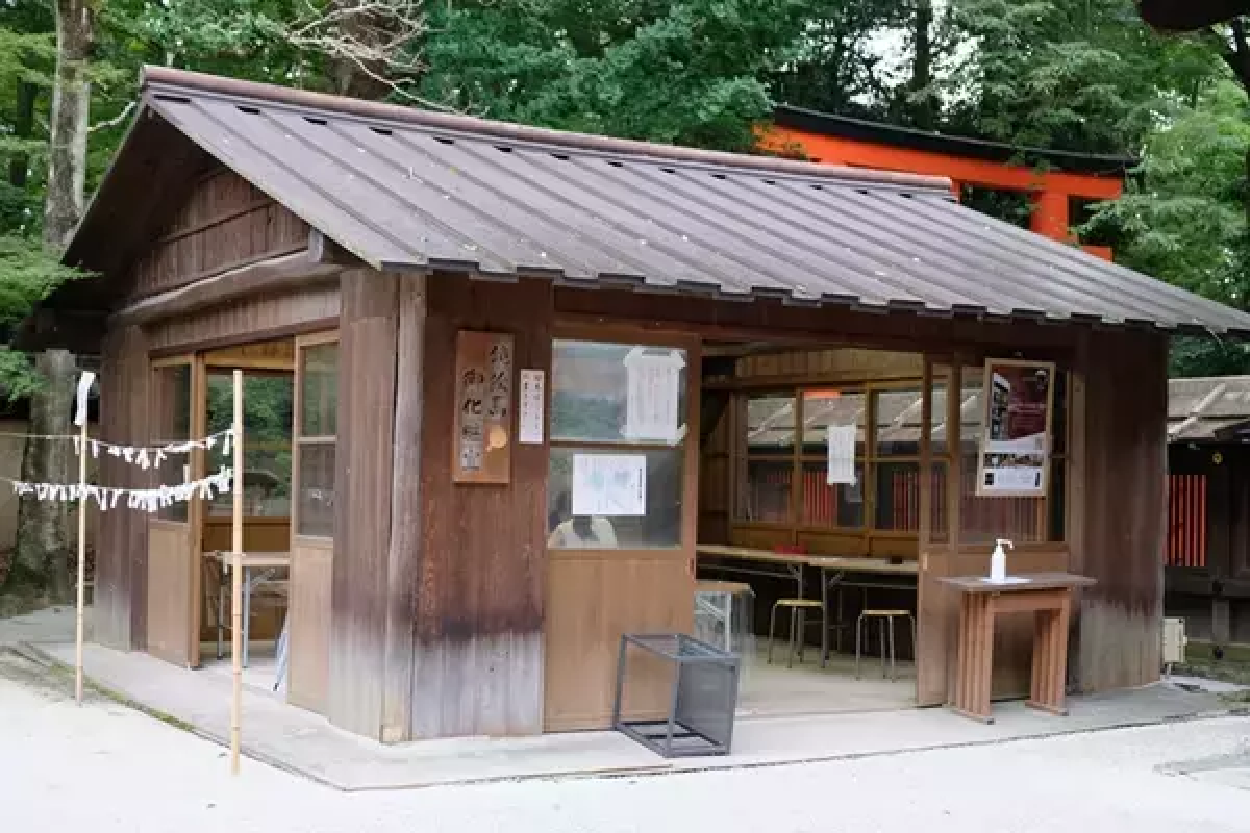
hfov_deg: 41.9
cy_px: 416
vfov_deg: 28.6
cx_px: 625
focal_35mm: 47
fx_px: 1632
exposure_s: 1/85
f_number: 3.6
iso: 800
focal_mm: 31.5
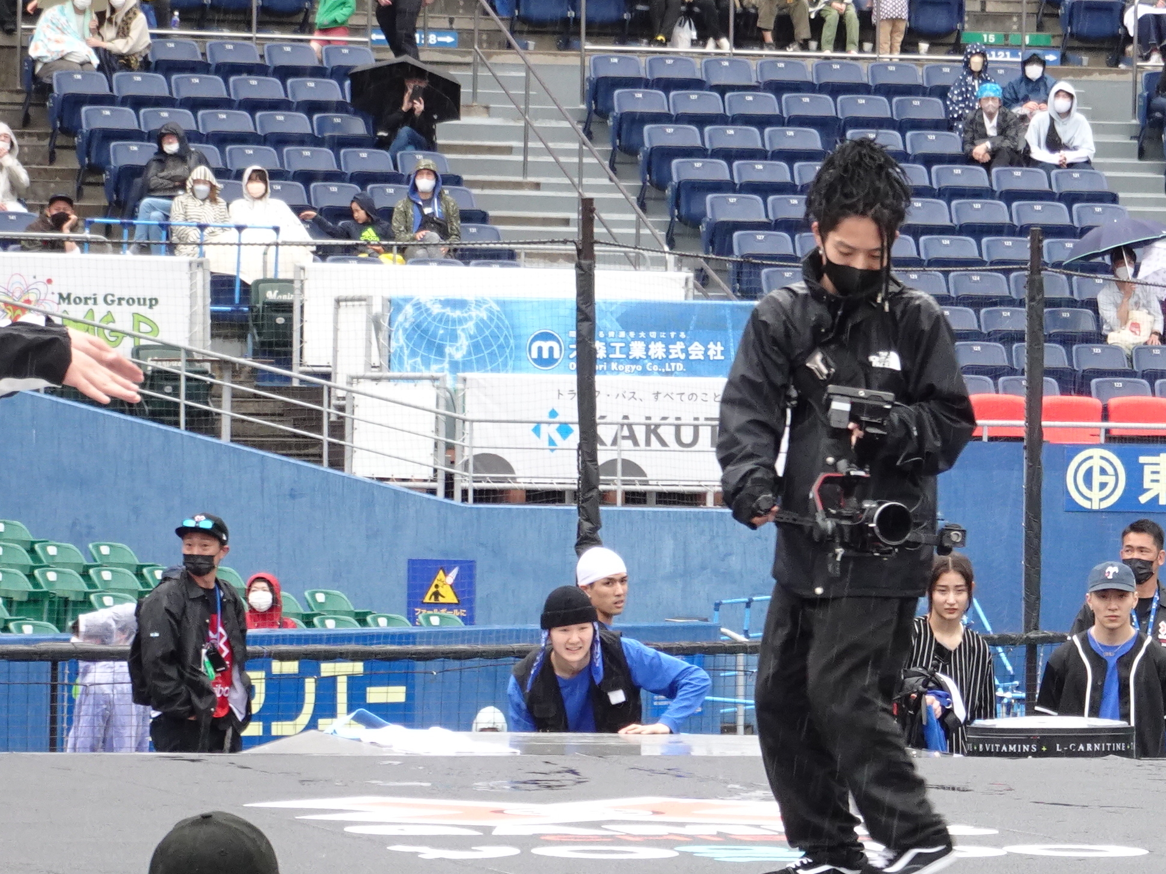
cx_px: 1080
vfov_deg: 6.8
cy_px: 747
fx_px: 7310
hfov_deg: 9.1
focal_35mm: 217
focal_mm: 18.23
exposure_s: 1/160
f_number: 5.6
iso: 320
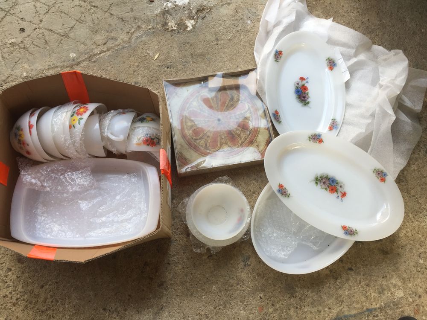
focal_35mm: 29
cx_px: 214
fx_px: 358
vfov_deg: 48.2
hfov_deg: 61.7
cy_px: 160
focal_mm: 4.15
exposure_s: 1/154
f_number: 2.2
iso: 32
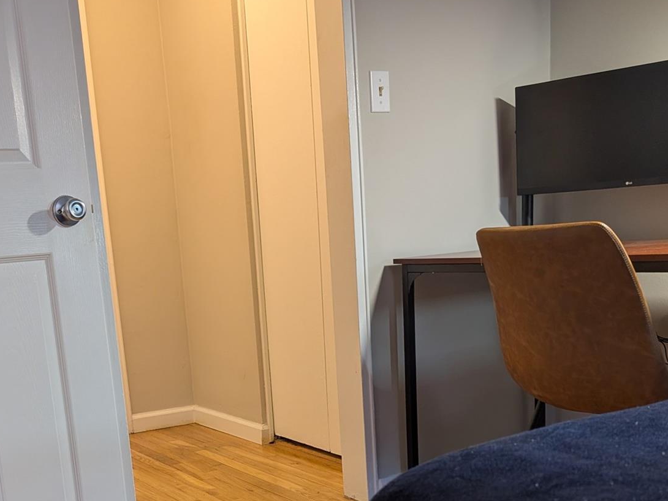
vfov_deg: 30.7
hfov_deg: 41.8
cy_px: 453
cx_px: 256
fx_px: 868
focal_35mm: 45
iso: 370
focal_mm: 6.9
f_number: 1.68
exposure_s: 1/60
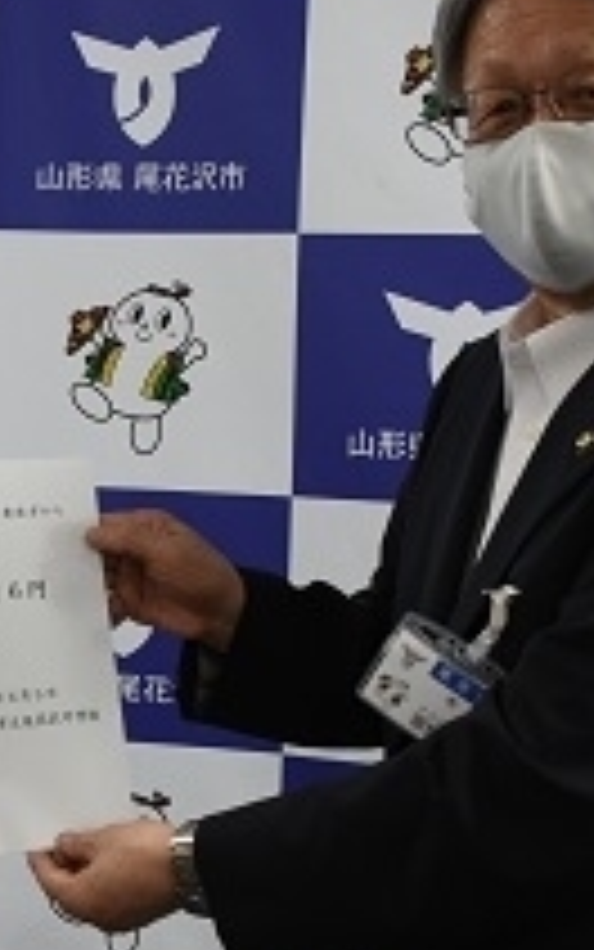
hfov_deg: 13.8
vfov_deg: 22.7
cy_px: 549
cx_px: -176
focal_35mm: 91
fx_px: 2367
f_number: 5
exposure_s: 1/100
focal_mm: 21
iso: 500
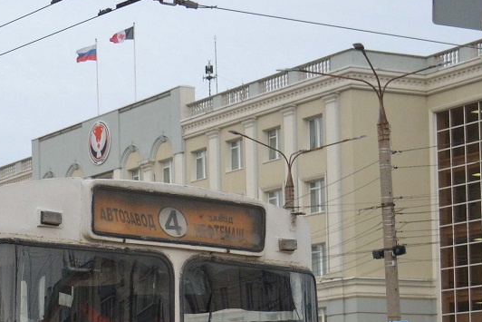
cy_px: 358
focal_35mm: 119
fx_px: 1594
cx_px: -72
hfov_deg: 16.6
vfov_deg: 11.4
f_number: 4.5
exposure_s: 1/500
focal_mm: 30
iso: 800
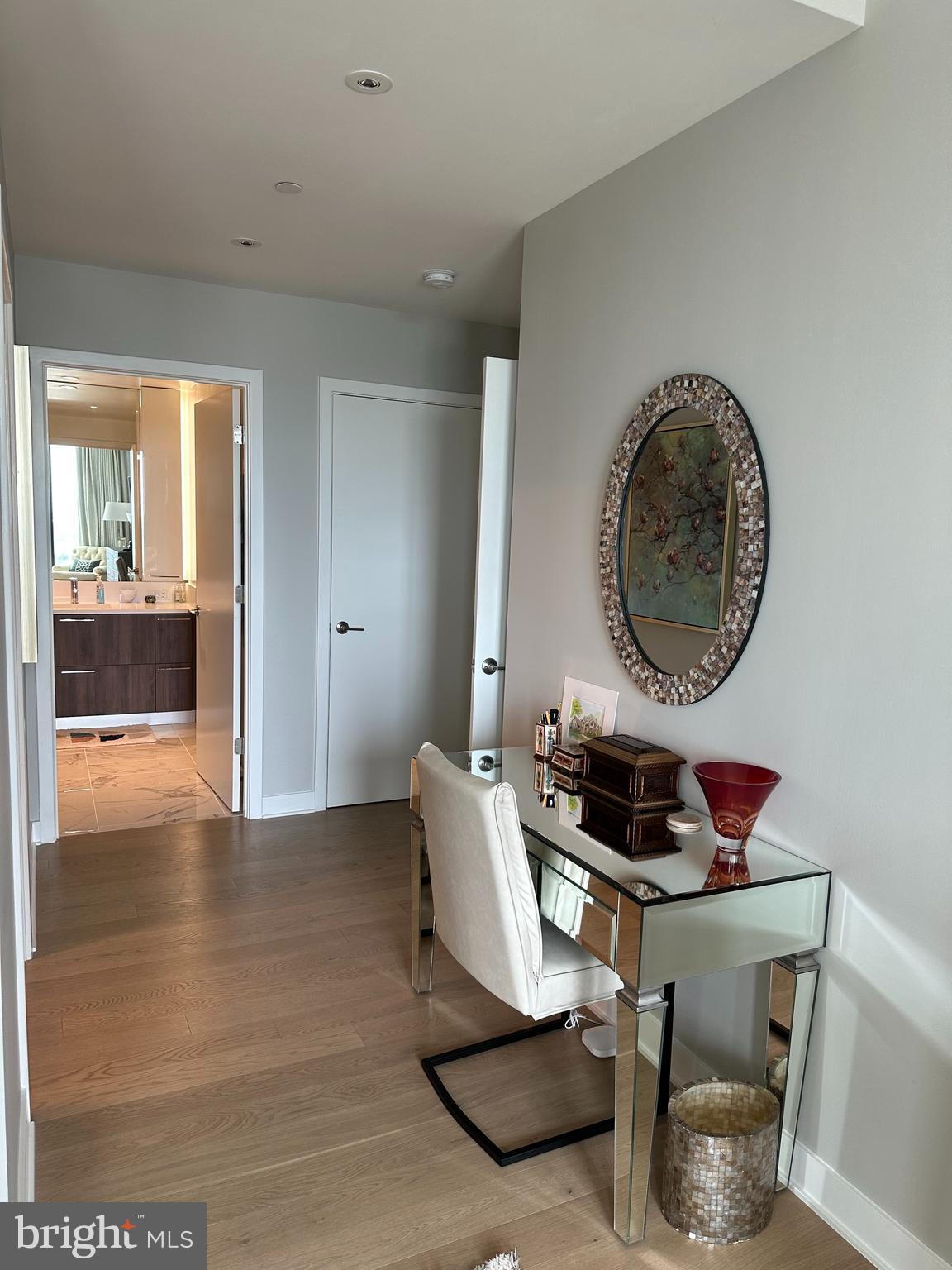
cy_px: 635
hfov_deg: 56.8
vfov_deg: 71.6
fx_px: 880
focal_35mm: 24
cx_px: 476
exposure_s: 1/60
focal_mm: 6.86
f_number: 1.78
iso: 125
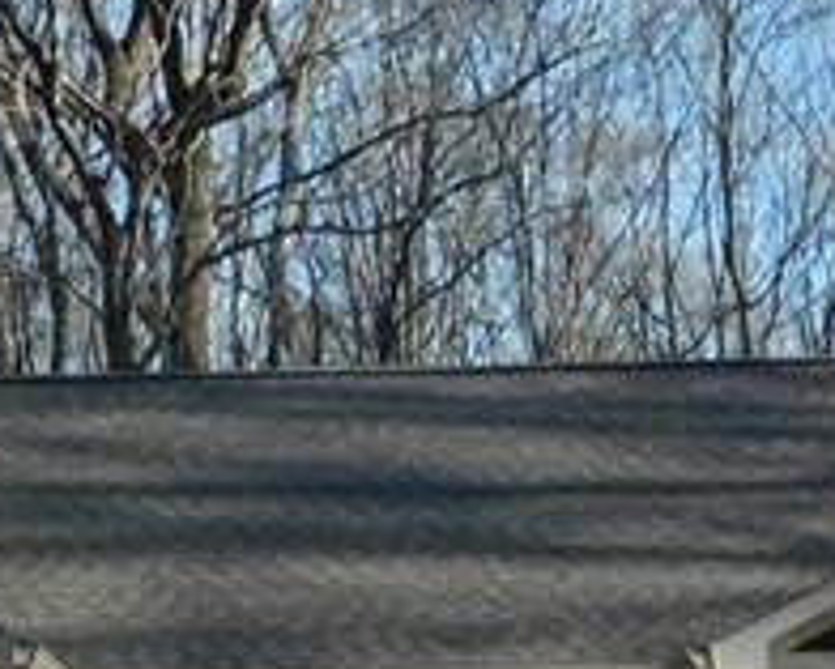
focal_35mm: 204
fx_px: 5044
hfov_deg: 9.5
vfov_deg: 7.5
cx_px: 447
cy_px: 720
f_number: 7.2
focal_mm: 7.1
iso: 400
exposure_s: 1/500
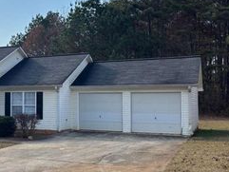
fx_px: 357
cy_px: 92
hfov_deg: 33.7
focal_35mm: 54
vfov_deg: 27.1
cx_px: 24
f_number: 1.6
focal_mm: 5.96
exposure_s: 1/4082
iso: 50
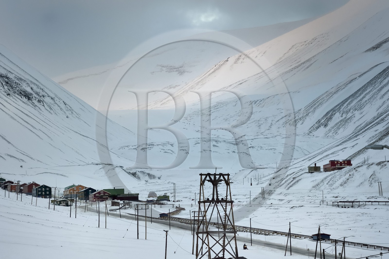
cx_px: 194
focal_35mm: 135
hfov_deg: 15.2
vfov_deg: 10.1
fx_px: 1458
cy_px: 130
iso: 400
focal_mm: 135
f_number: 8
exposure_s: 1/250
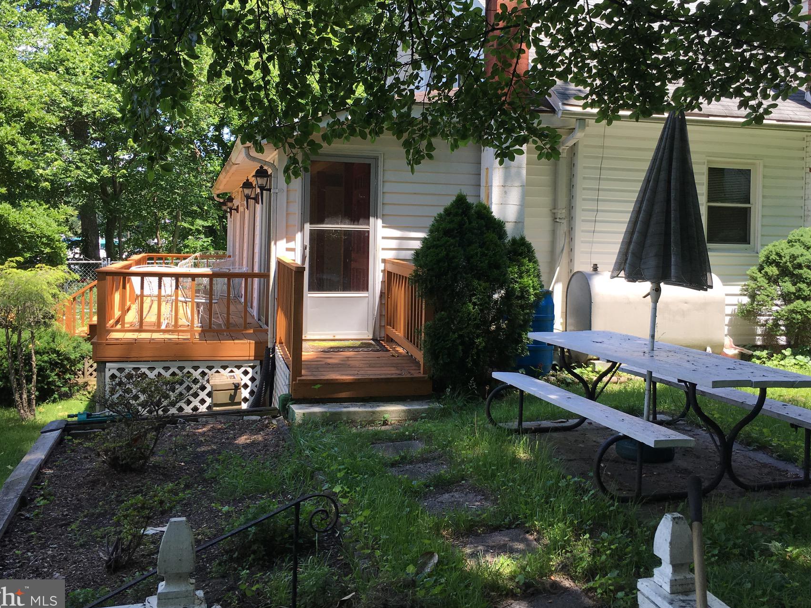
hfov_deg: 52.6
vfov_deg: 40.6
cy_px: 252
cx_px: 435
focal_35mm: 35
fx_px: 820
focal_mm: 4.15
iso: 25
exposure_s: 1/458
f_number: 2.2
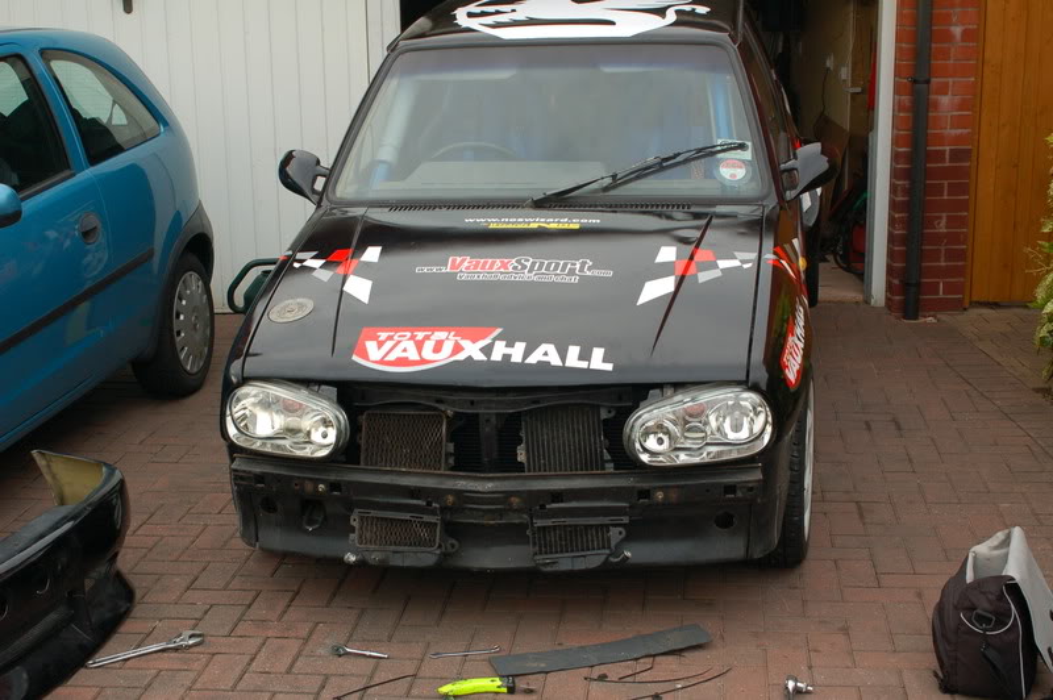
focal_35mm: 54
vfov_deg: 25.0
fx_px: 1578
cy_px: 350
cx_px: 526
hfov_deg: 36.9
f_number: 6.3
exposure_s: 1/40
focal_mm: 36
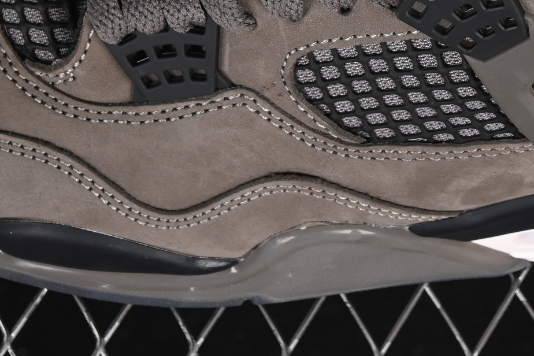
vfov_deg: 6.0
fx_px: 3352
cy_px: -163
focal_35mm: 226
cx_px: 359
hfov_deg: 9.1
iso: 160
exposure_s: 1/60
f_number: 6.3
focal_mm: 50
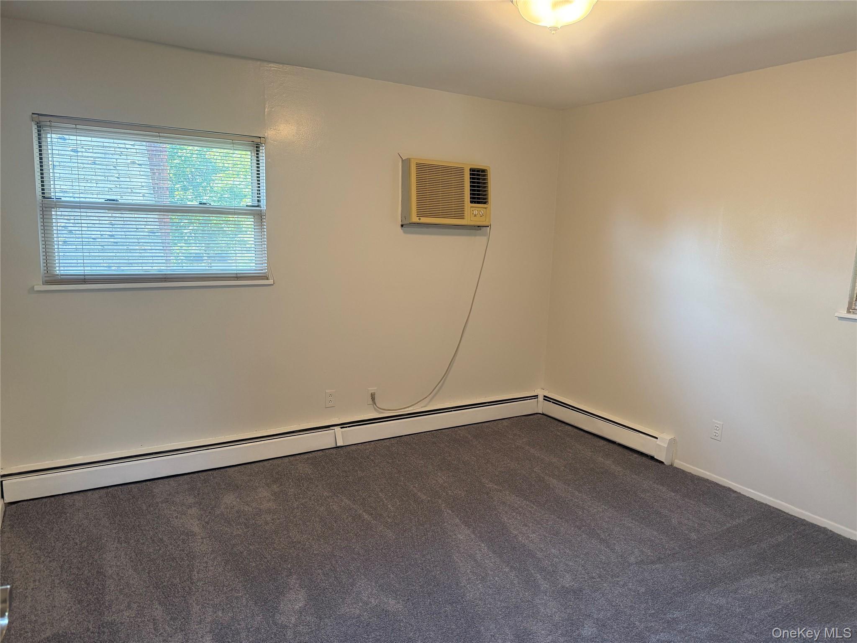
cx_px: 428
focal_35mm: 24
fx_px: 594
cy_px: 322
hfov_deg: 71.6
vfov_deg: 56.8
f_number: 1.78
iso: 200
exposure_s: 1/121
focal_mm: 6.76
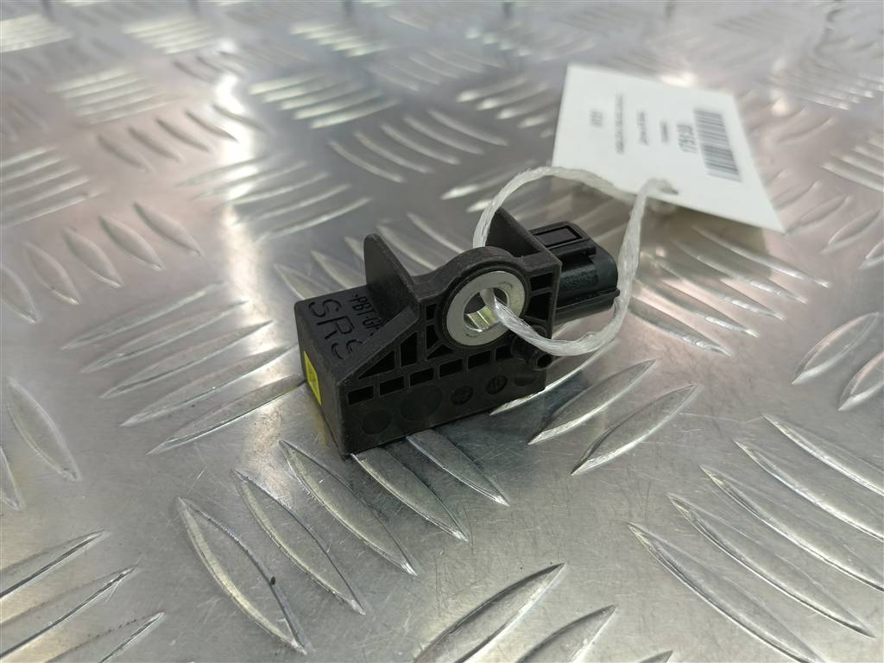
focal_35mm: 27
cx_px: 442
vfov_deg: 51.4
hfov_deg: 65.3
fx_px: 690
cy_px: 332
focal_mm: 4.11
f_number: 1.6
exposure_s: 1/50
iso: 99
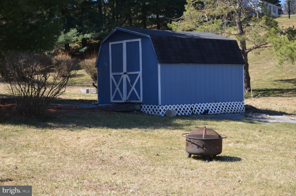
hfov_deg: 30.6
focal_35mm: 66
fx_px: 541
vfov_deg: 20.5
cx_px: 148
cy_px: 98
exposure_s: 1/200
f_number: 7.1
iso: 100
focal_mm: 44
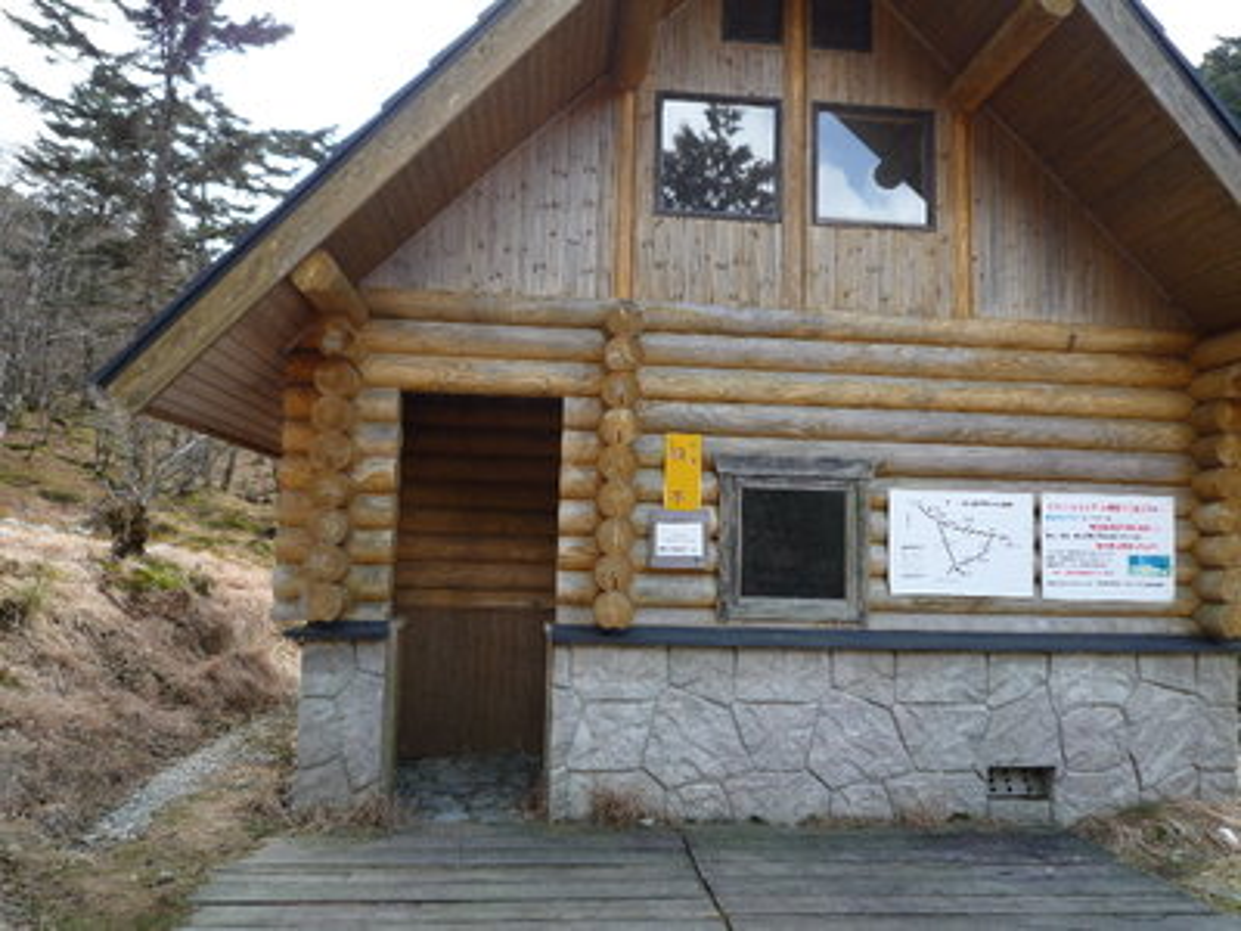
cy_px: 466
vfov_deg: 54.9
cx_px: 620
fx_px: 896
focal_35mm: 25
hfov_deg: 69.4
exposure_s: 1/160
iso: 100
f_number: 2.8
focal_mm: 4.4
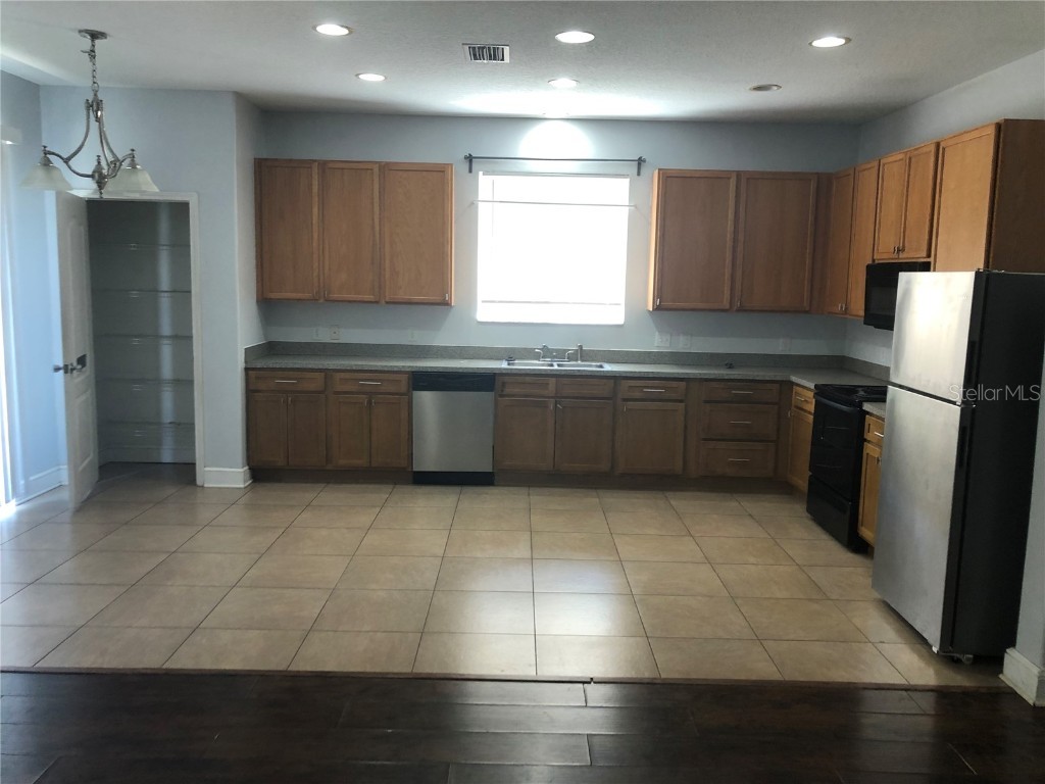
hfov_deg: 63.4
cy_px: 392
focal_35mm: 28
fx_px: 845
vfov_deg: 49.7
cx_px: 522
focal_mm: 3.99
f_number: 1.8
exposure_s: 1/30
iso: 40
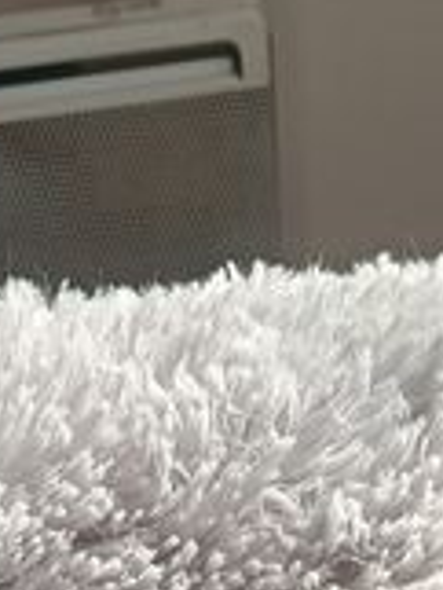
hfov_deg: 9.9
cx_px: 381
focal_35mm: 149
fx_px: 2539
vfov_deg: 11.7
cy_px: 1220
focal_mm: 5.24
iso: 88
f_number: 1.7
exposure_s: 1/100
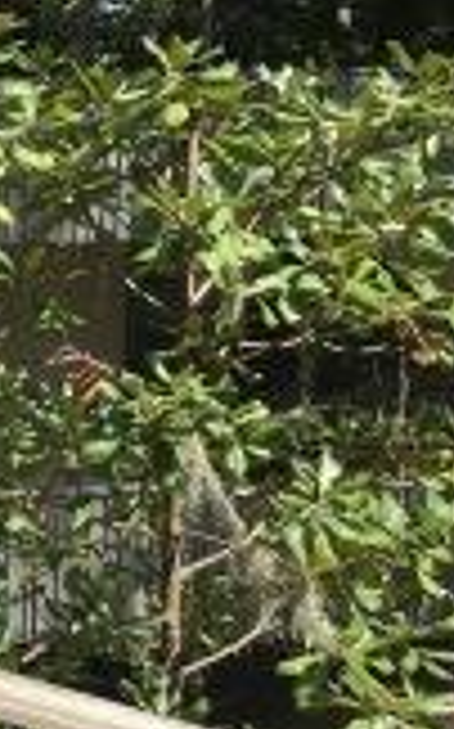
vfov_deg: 24.4
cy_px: 387
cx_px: -463
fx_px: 1686
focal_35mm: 85
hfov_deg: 13.2
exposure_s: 1/999
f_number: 2.2
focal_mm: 4.15
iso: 25
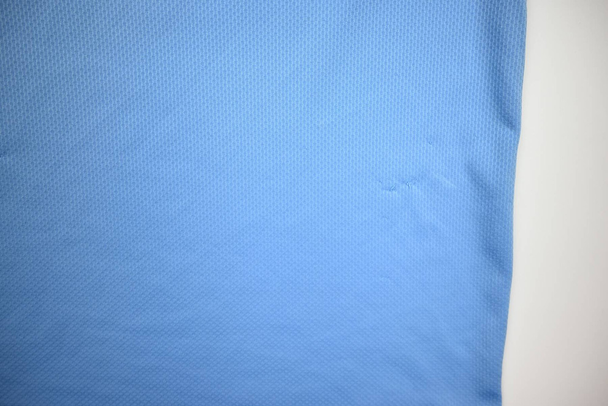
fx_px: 405
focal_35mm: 24
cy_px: 203
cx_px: 304
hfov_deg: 73.7
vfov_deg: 53.2
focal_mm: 24
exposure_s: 1/125
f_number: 4.8
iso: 200
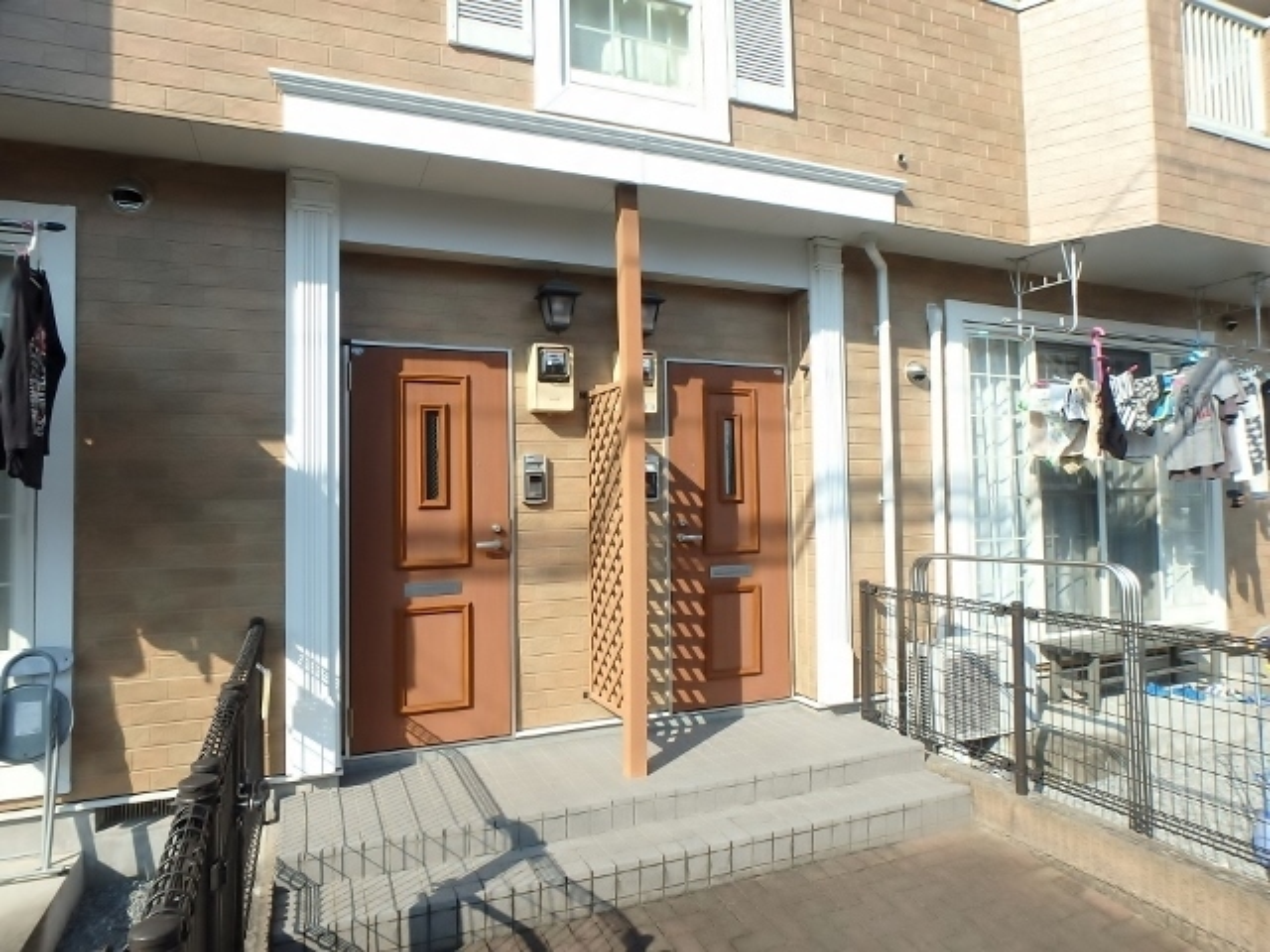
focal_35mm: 21
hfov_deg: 79.0
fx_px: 770
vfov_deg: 63.4
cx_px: 635
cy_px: 476
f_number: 3.5
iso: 125
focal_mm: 3.7
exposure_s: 1/800
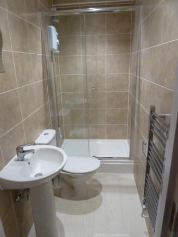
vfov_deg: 69.4
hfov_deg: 54.9
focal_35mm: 25
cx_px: 89
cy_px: 118
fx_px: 171
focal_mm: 4.1
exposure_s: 1/25
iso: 400
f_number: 3.3
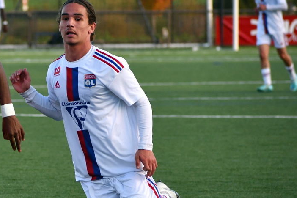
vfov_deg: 2.7
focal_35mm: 513
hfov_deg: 4.0
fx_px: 4232
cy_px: 114
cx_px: -25
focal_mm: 150
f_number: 5
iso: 720
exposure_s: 1/1000
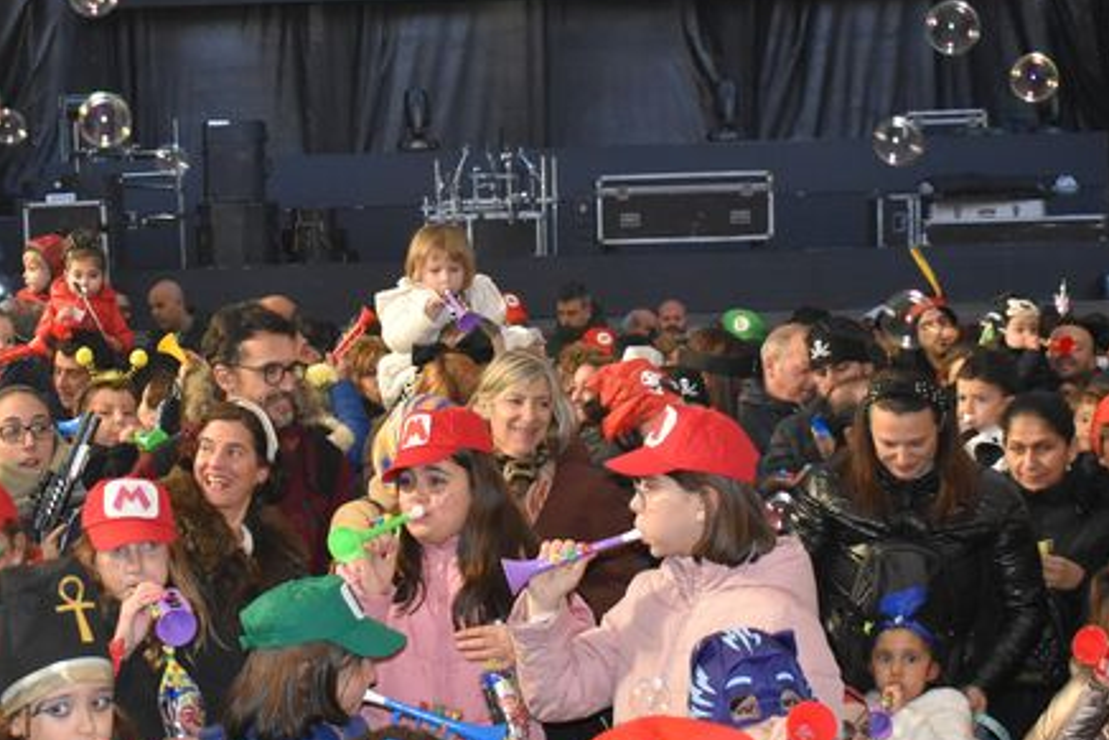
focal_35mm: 77
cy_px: 439
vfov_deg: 17.7
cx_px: 384
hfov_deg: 26.2
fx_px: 2373
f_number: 4.2
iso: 2200
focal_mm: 28
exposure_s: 1/60
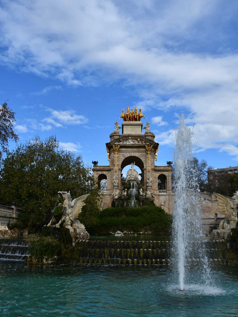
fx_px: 330
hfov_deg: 39.7
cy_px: 178
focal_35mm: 36
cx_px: 120
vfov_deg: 51.2
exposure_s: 1/320
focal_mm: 22
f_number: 9
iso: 100
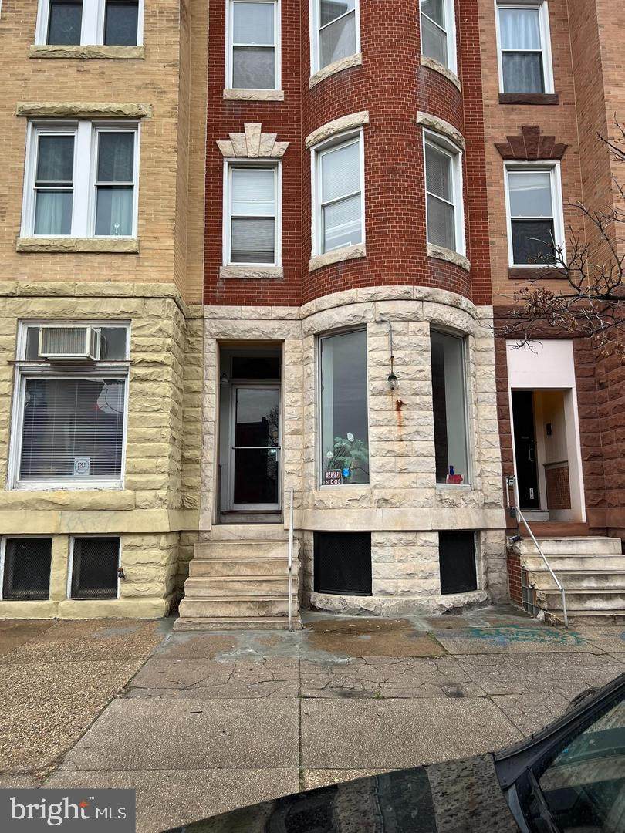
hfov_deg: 53.1
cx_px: 312
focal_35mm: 26
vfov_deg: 67.3
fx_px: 626
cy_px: 416
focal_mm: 5.7
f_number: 1.5
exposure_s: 1/312
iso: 50
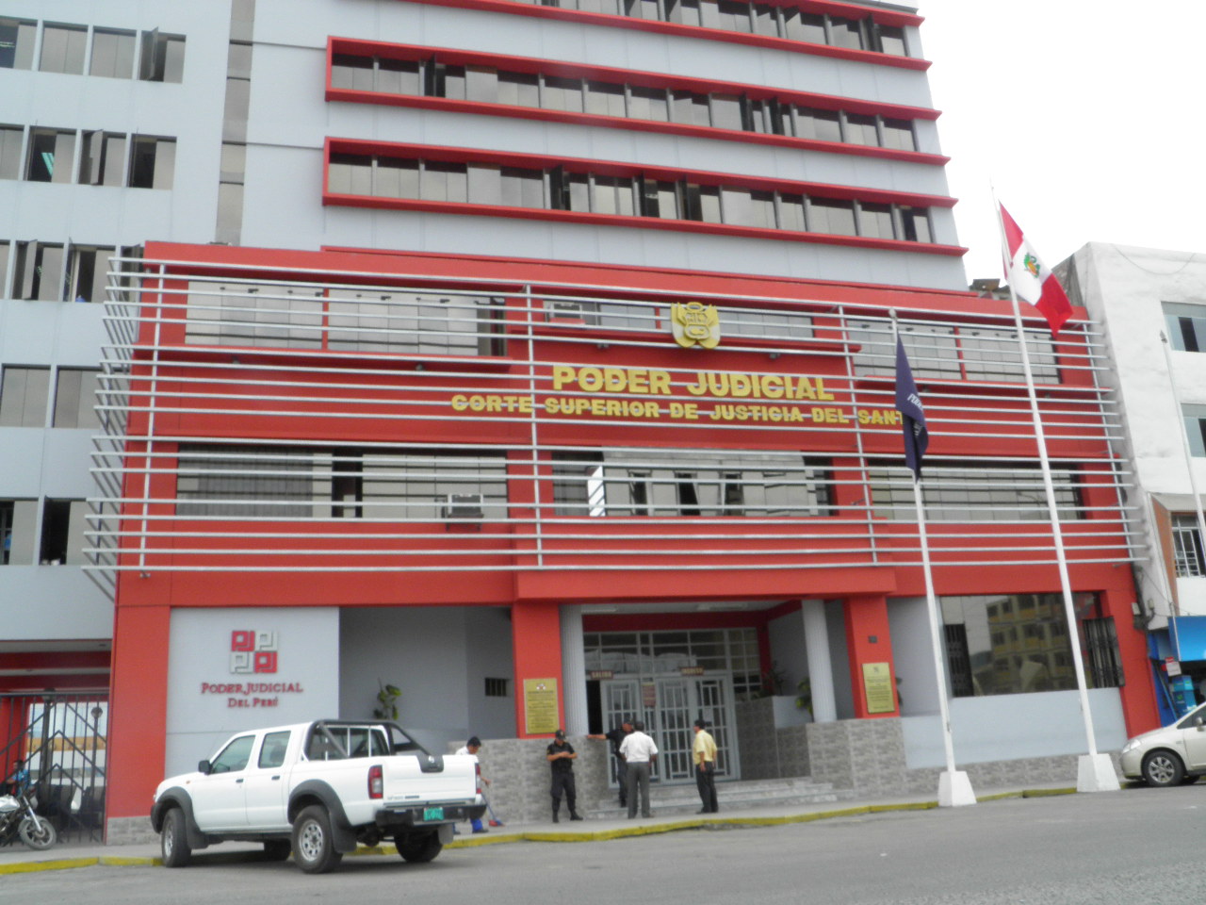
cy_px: 452
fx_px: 1045
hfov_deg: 60.0
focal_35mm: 30
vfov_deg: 46.8
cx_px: 603
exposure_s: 1/200
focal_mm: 5.5
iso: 100
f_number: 5.9
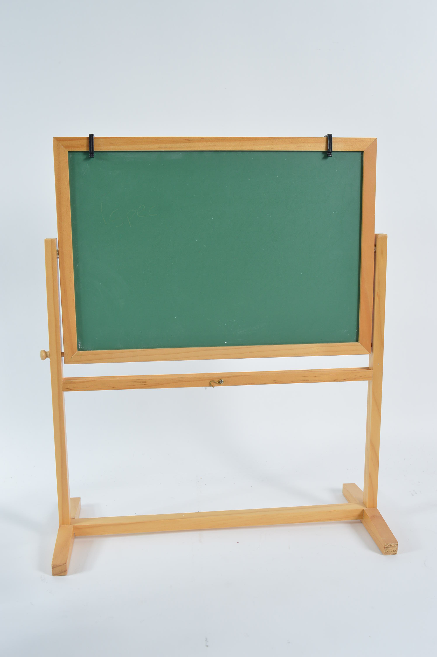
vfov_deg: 49.6
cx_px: 218
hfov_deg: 34.1
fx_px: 711
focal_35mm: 39
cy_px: 328
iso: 200
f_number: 8
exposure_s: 1/80
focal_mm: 26
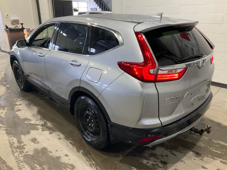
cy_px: 85
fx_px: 190
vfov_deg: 48.2
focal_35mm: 29
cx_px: 114
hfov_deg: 61.7
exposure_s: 1/60
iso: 64
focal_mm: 3
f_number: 1.8
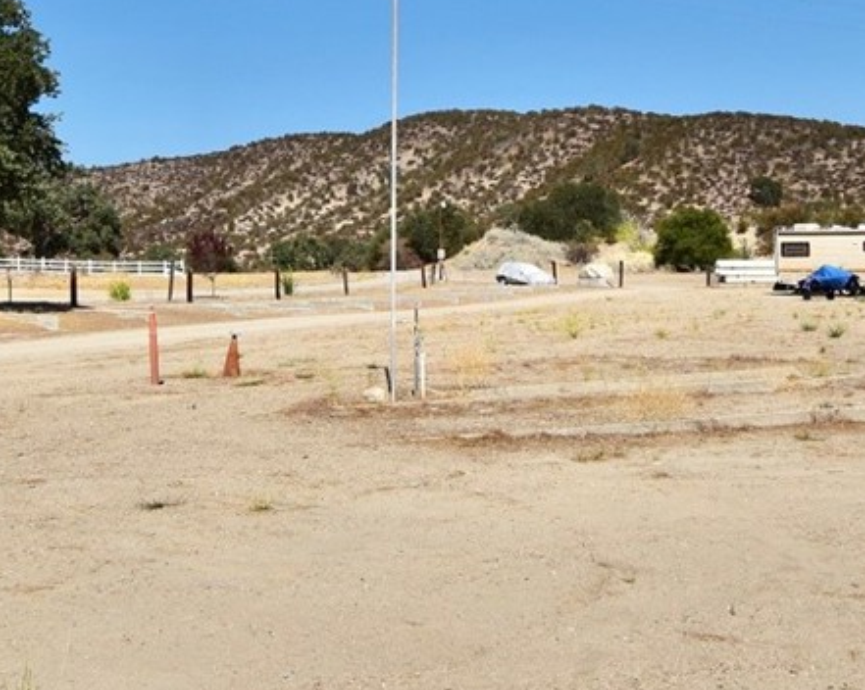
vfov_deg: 30.0
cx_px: 451
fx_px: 1256
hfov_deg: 38.0
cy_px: 136
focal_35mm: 49
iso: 250
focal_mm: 15
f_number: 11
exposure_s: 1/500
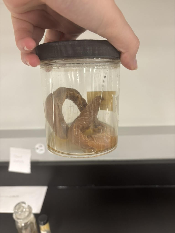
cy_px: 116
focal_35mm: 26
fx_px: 175
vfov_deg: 67.3
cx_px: 88
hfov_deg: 53.1
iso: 160
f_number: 1.6
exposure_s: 1/60
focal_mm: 5.96
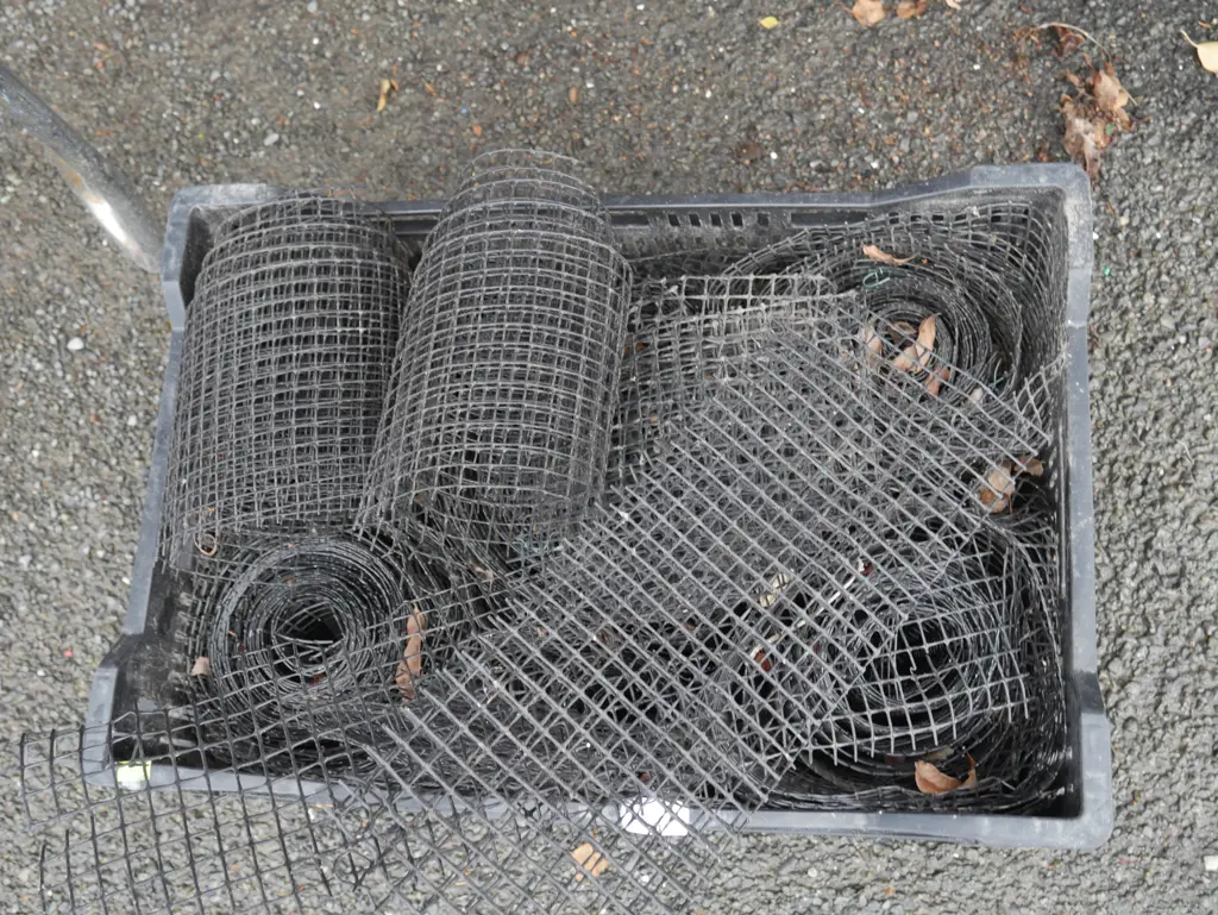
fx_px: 1408
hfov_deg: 46.8
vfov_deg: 36.0
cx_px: 609
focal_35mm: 40
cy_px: 458
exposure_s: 1/60
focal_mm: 20
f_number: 4.4
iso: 320
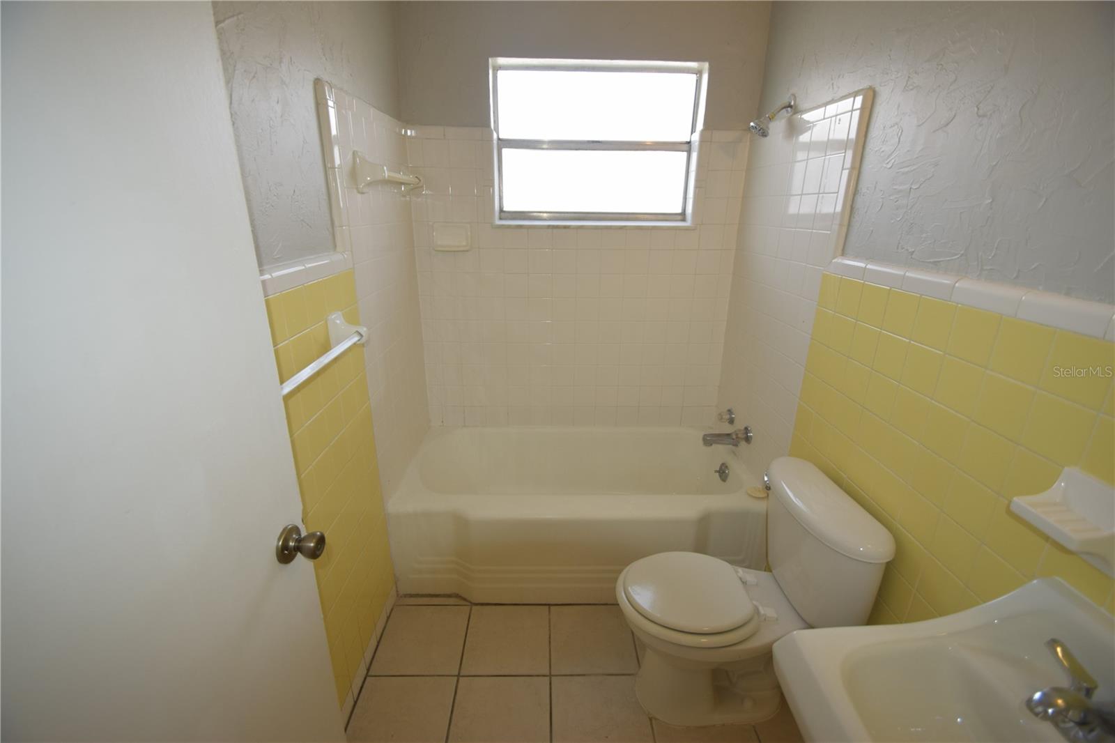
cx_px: 558
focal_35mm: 15
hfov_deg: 100.4
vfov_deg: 77.3
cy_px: 372
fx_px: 464
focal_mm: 10
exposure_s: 1/100
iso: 400
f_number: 3.5
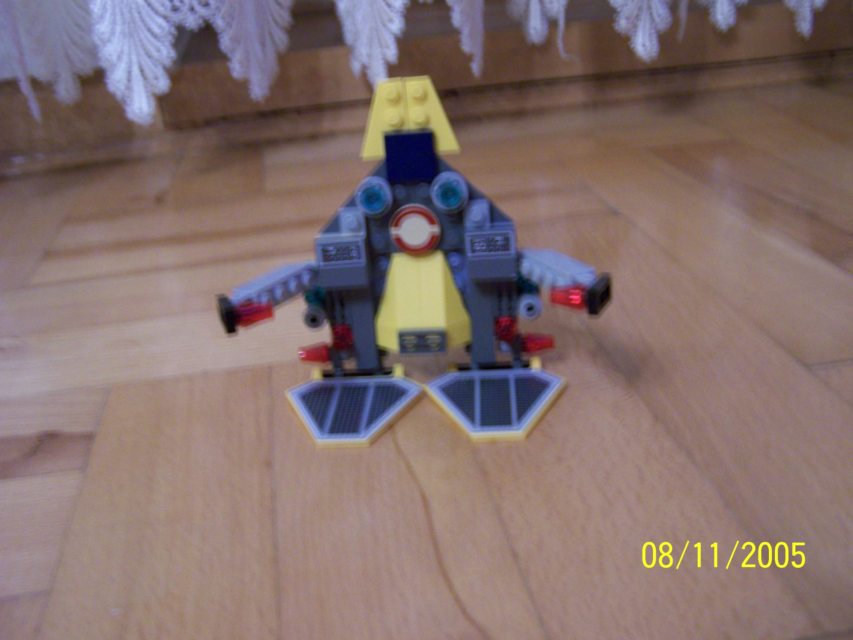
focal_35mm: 38
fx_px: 936
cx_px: 426
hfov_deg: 49.0
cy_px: 320
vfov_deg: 37.7
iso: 140
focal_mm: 6.3
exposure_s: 1/8
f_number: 2.8
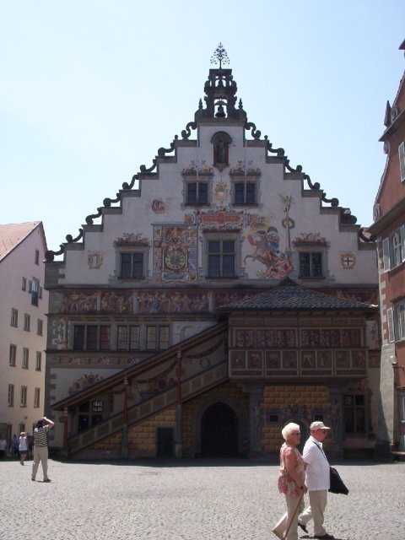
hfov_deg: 36.8
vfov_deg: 47.9
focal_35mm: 39
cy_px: 270
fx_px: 608
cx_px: 202
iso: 100
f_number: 8
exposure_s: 1/207
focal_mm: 6
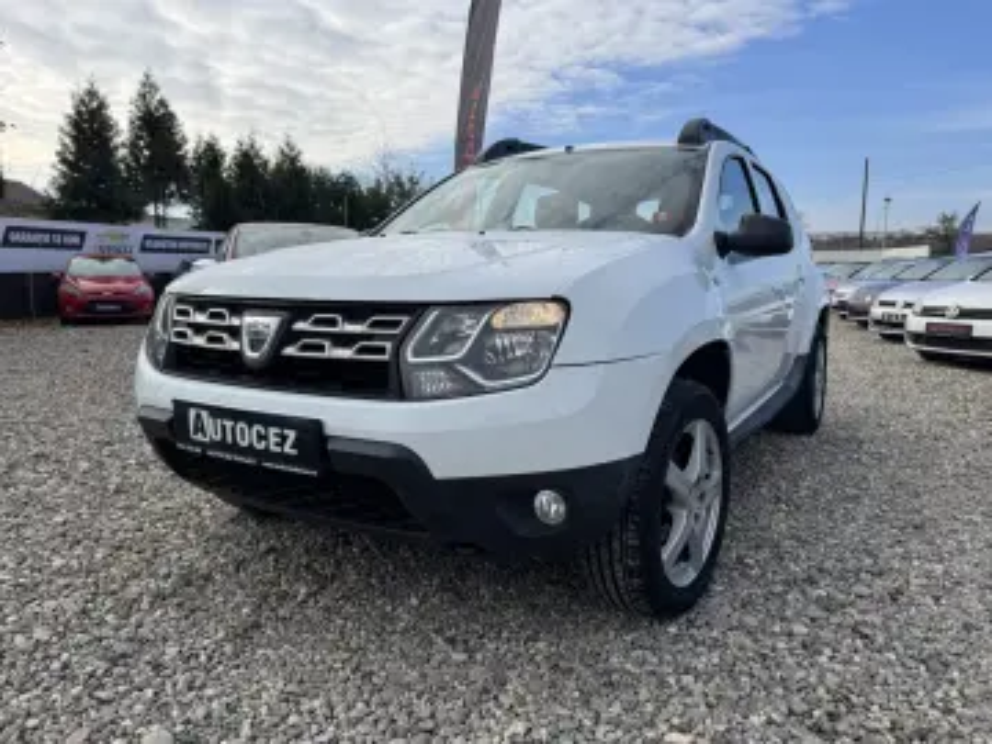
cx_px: 496
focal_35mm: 24
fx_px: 688
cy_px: 372
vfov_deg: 56.8
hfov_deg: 71.6
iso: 80
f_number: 1.78
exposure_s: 1/3413
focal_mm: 6.76
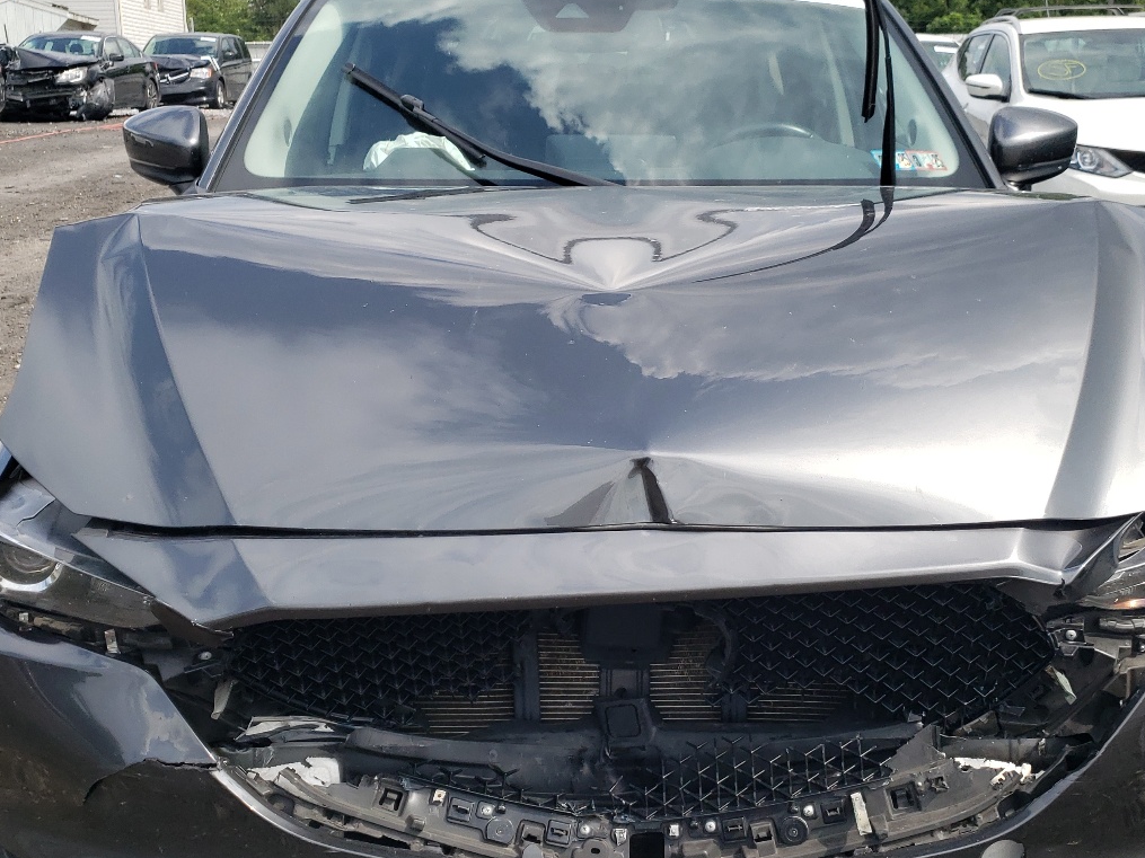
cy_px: 465
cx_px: 650
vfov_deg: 35.1
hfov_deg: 45.7
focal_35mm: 41
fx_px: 1356
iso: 50
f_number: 1.5
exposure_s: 1/2000
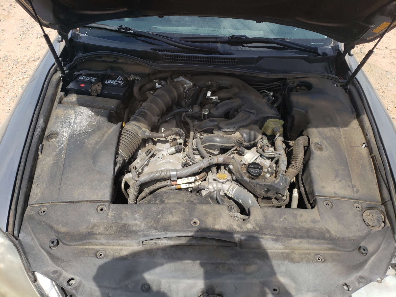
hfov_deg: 67.3
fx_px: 297
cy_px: 148
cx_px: 198
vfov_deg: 53.1
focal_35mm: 26
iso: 50
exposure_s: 1/1429
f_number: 1.5
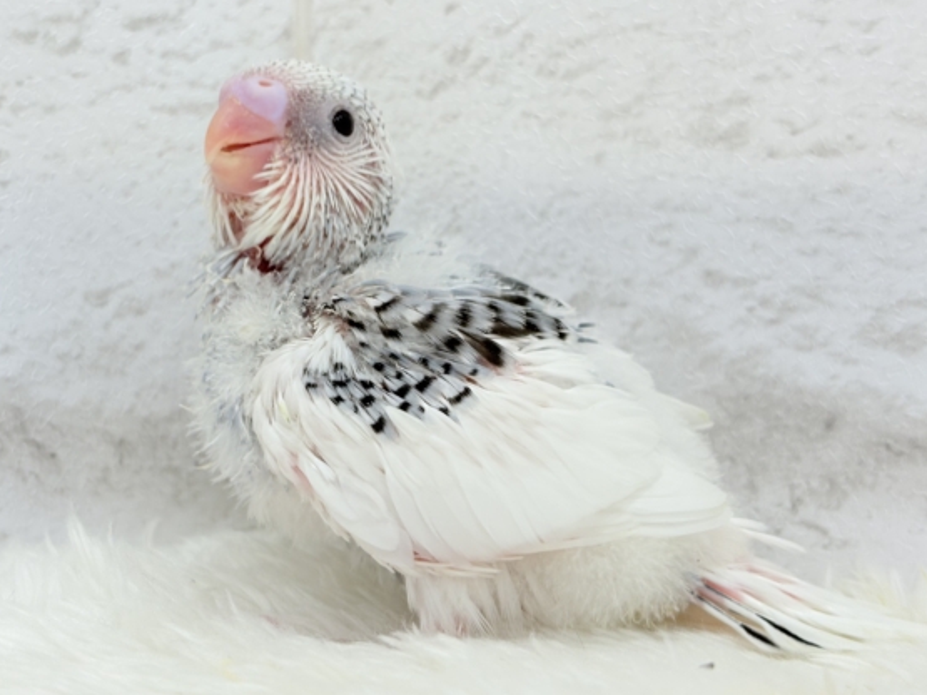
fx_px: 1606
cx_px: 409
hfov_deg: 32.2
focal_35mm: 60
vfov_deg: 24.4
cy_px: 321
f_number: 1.6
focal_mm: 5.96
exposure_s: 1/50
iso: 40
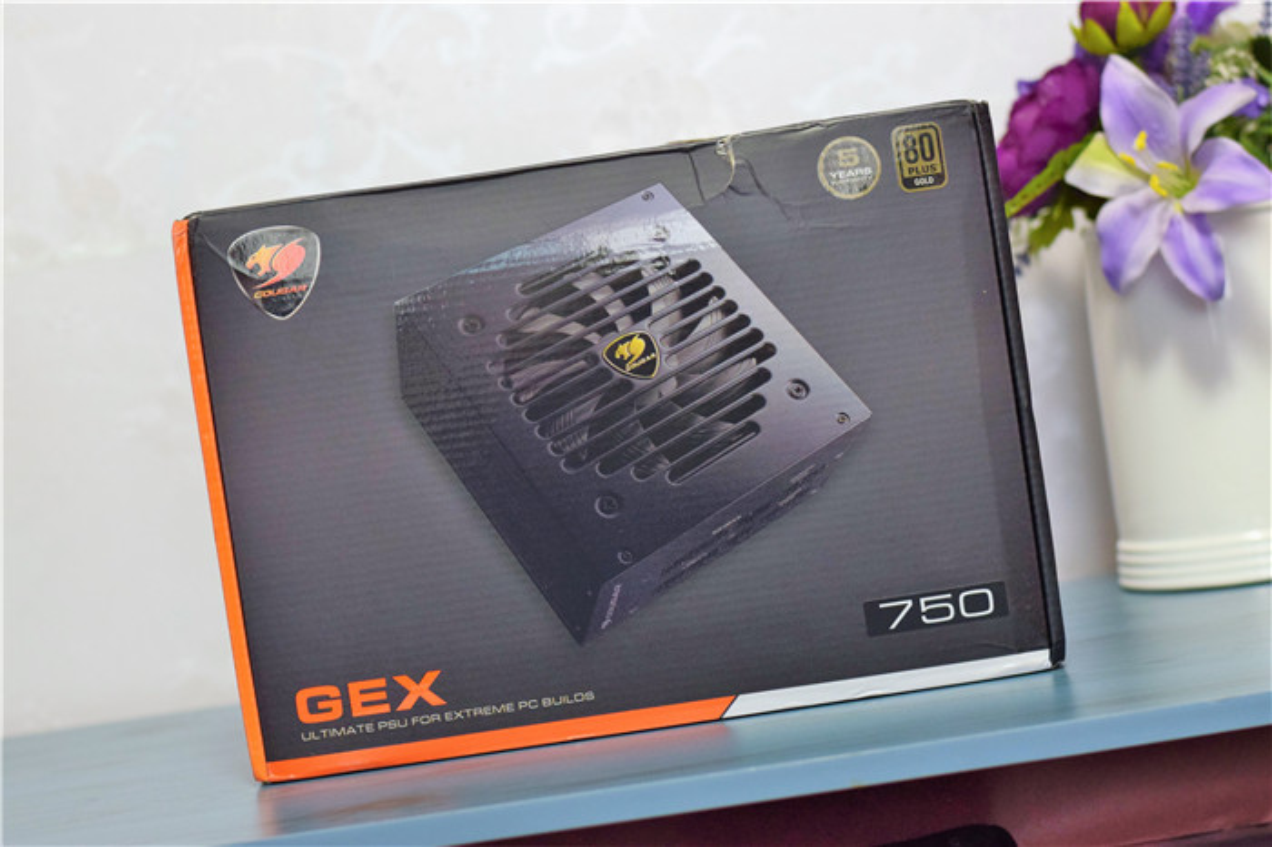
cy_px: 424
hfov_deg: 27.0
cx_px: 636
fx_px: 2649
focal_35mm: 75
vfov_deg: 18.2
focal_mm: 50
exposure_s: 1/60
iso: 800
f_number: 2.8
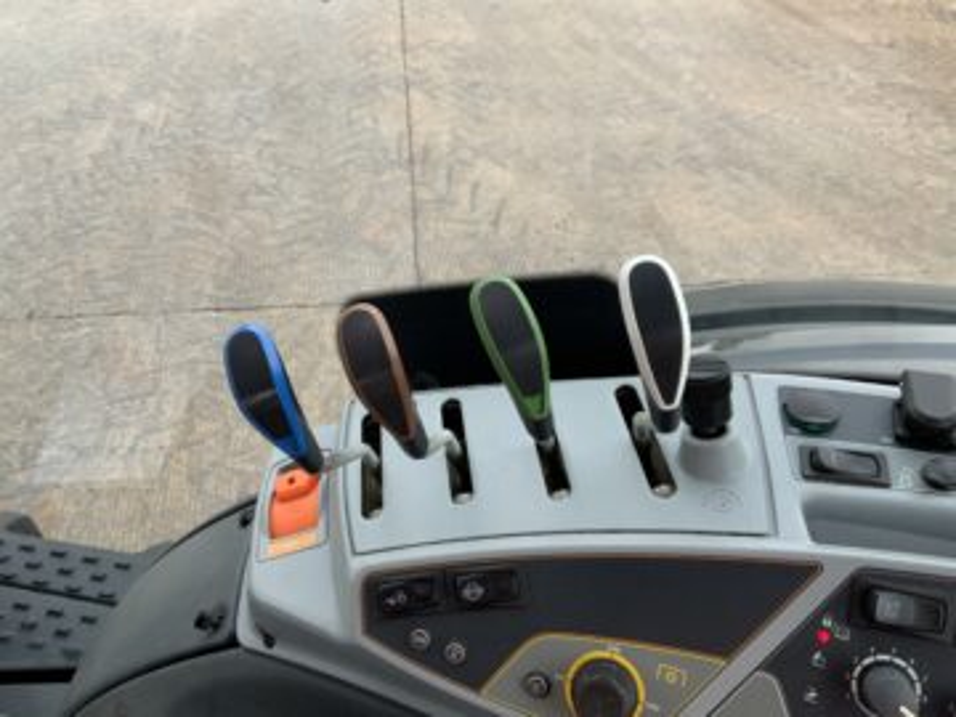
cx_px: 478
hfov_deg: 61.7
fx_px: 801
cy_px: 358
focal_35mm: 29
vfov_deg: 48.2
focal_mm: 3
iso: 50
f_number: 1.8
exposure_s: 1/122
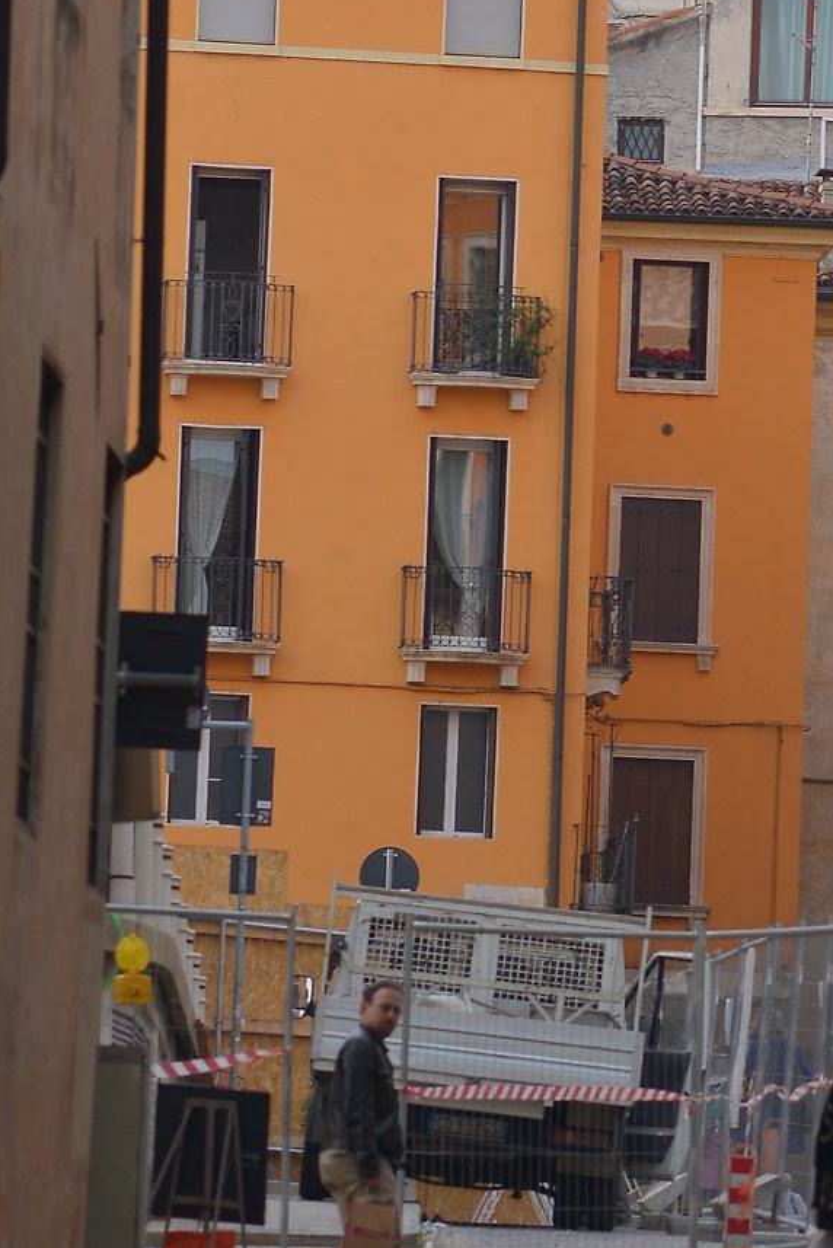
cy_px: 29
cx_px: 929
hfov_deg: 3.6
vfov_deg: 5.4
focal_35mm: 378
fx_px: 13108
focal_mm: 135
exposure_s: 1/500
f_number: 5.6
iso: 200
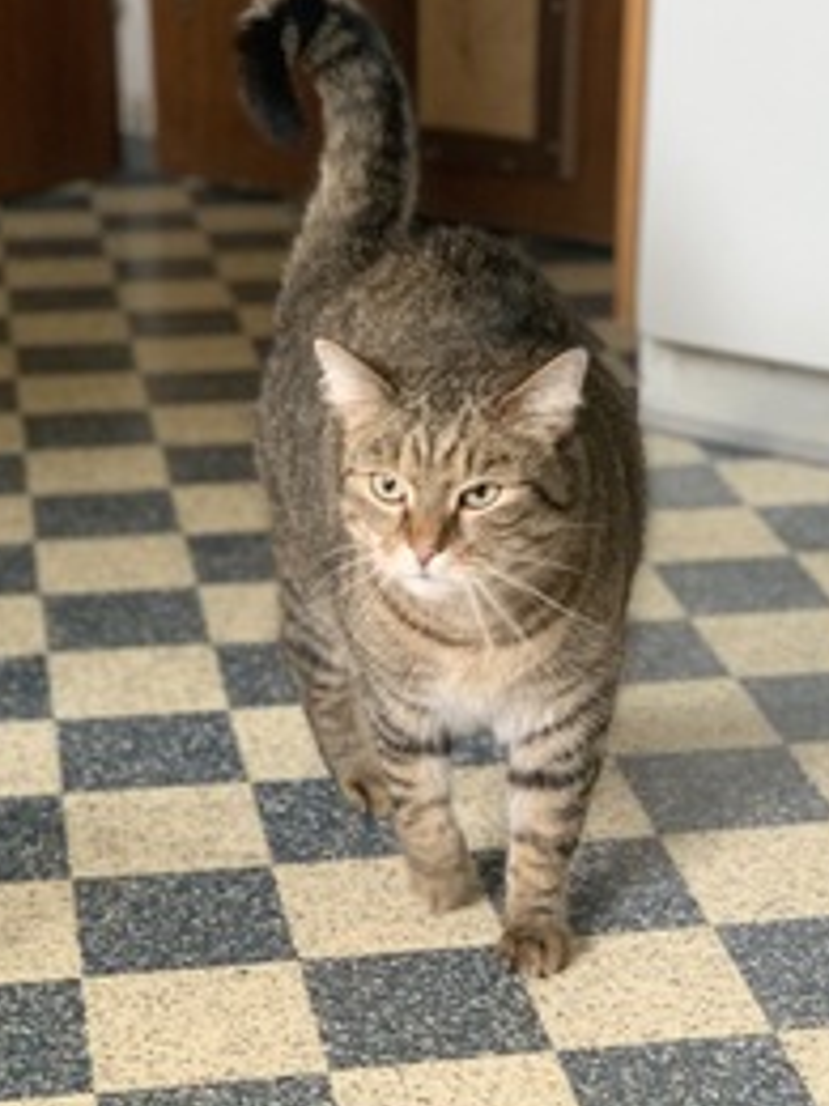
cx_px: 434
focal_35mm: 80
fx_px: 2555
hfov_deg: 18.4
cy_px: 676
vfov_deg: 24.4
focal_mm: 6
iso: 200
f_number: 2.4
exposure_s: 1/60
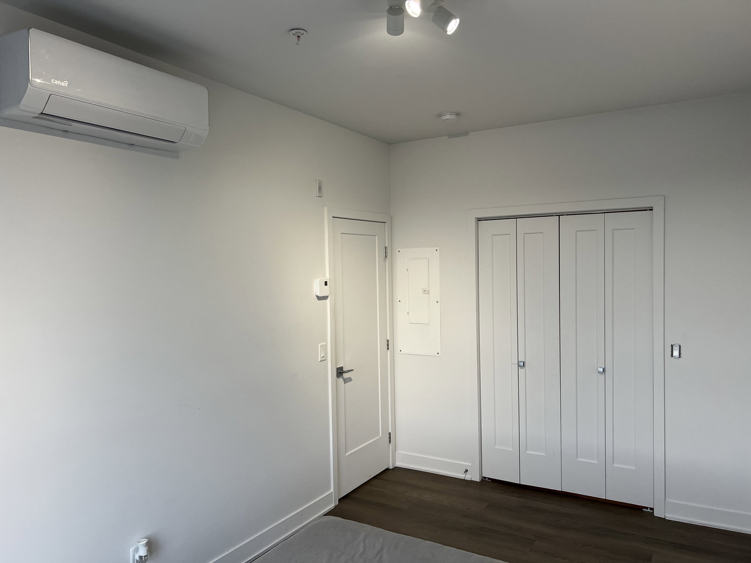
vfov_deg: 53.1
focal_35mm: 26
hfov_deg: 67.3
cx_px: 376
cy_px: 282
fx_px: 564
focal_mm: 5.7
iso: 100
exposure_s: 1/120
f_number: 1.5
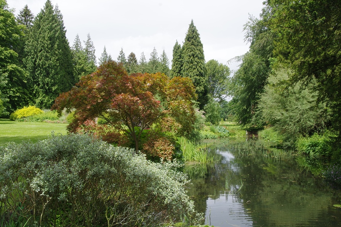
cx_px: 156
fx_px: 293
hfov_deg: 60.2
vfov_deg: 42.2
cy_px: 121
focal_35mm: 31
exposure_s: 1/60
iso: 200
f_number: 16
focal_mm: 18
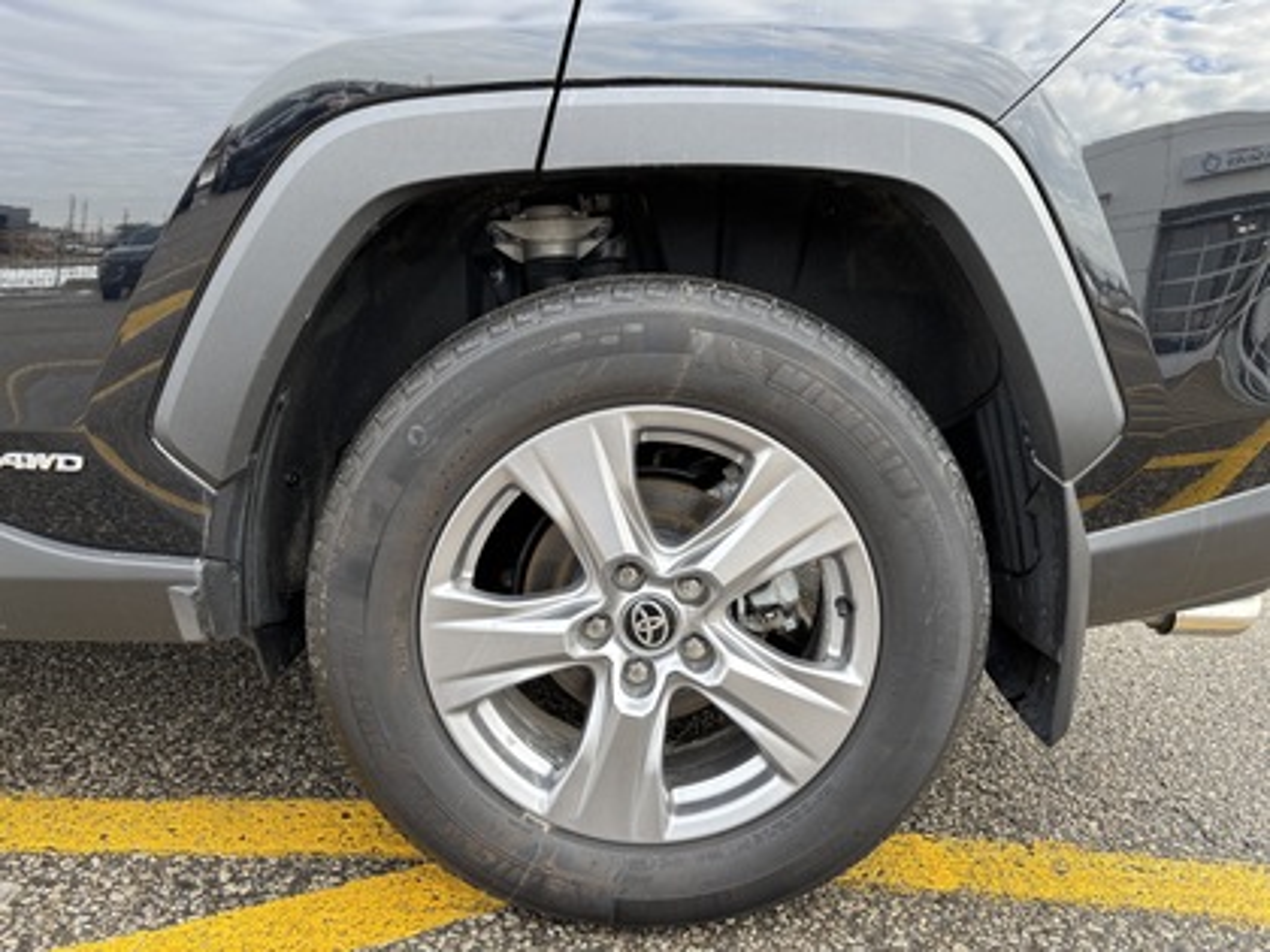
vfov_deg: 53.1
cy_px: 476
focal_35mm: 26
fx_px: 954
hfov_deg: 67.3
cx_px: 635
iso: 40
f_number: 1.6
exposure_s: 1/256
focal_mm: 5.96
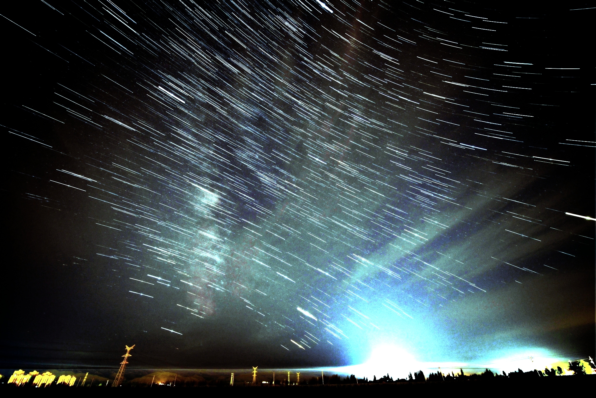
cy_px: 199
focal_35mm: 14
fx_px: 232
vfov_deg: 81.2
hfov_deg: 104.2
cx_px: 298
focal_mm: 14
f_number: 2.8
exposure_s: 30
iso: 200
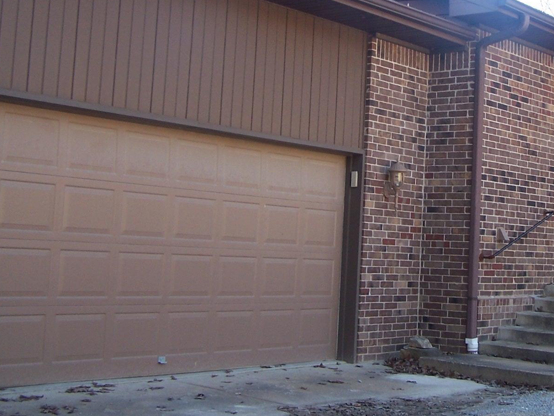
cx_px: 439
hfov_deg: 29.2
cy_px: 113
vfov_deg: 22.4
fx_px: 1040
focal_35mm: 65
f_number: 2.8
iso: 80
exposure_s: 1/125
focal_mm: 6.3
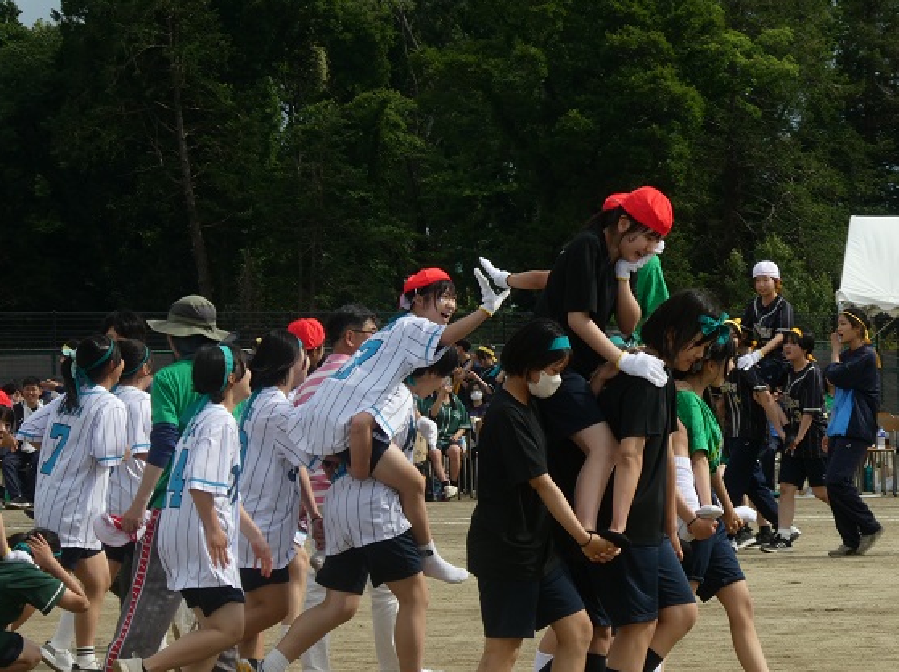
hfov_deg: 9.1
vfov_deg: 6.8
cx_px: 476
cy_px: 355
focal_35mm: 217
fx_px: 5630
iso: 80
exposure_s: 1/500
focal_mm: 35.8
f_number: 5.6
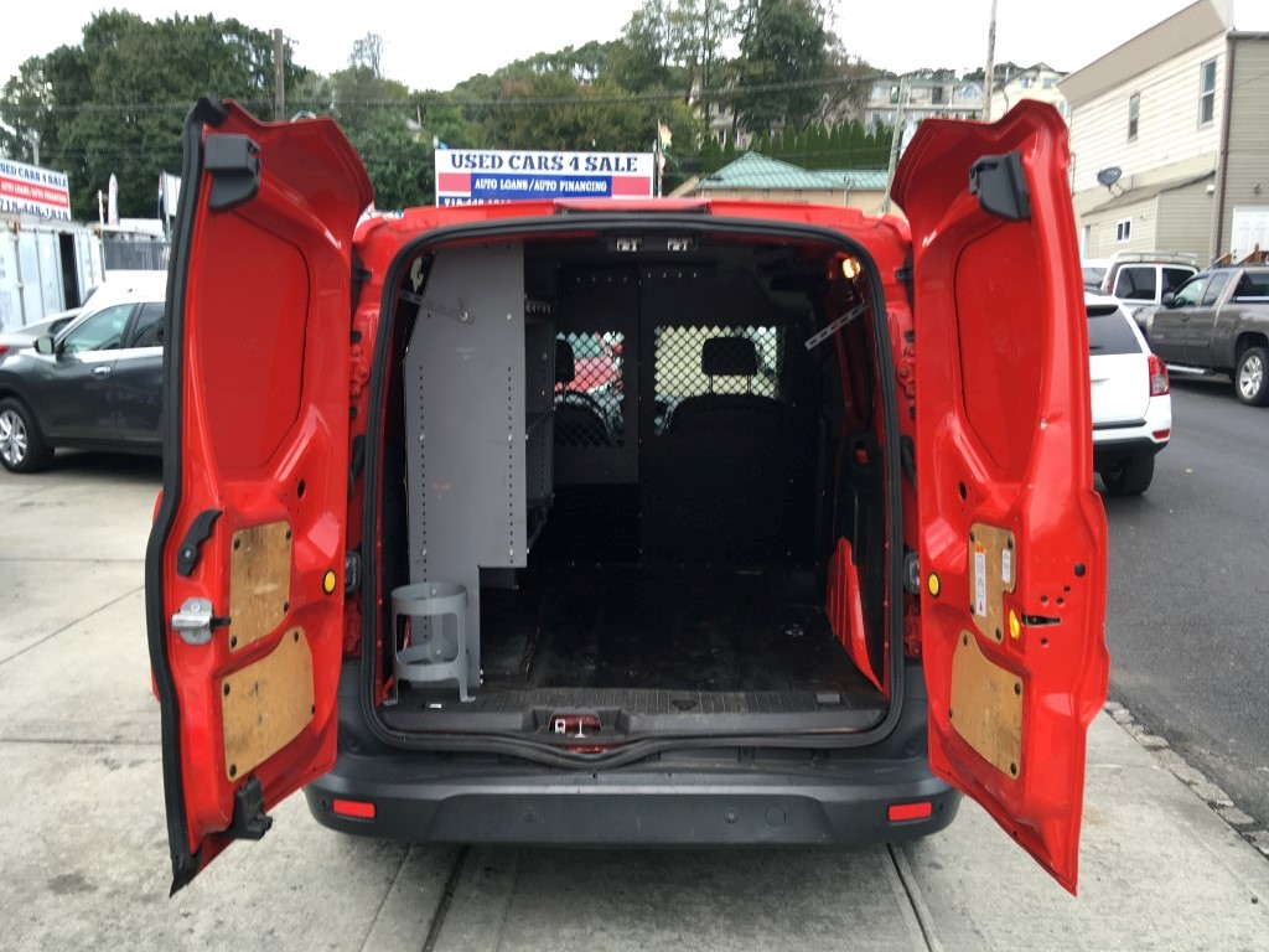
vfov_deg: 48.2
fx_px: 1063
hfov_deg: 61.7
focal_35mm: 29
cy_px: 476
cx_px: 634
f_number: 2.2
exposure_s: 1/60
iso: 25
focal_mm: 4.15
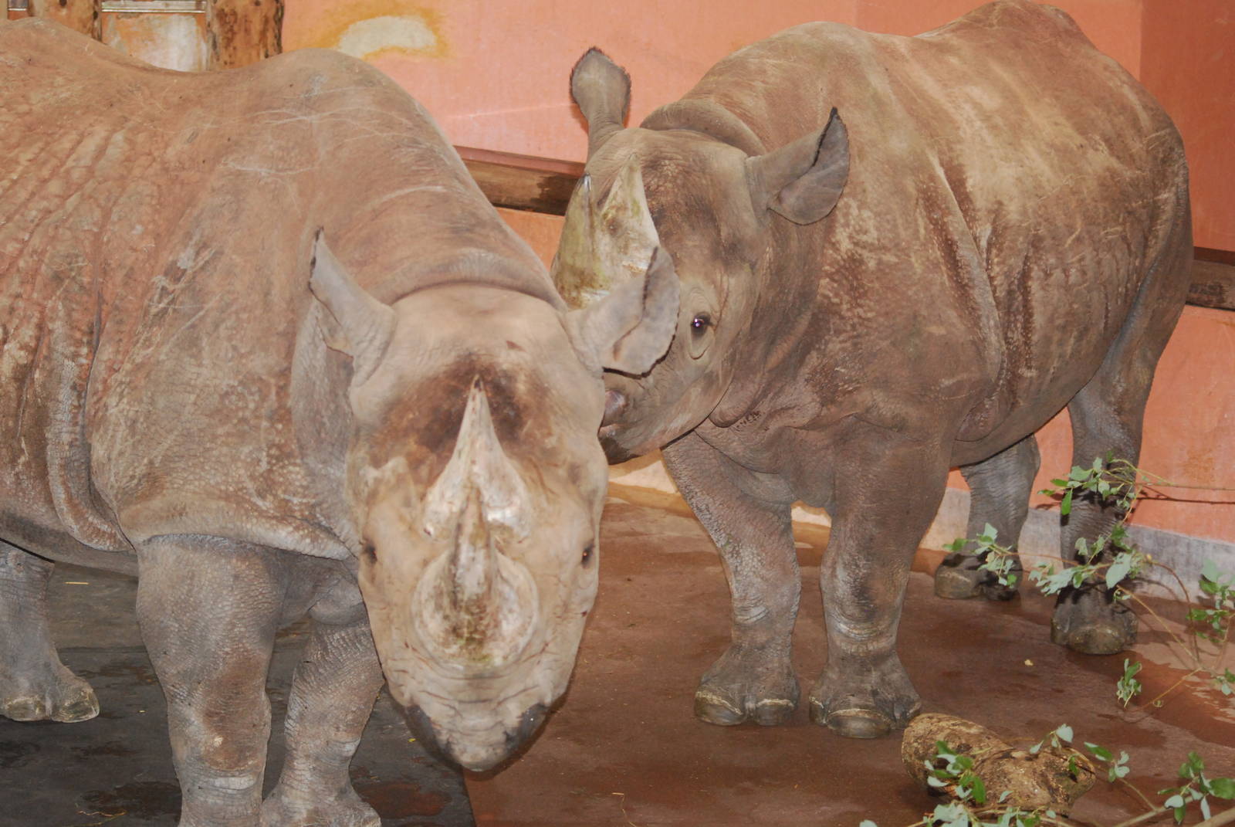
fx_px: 3606
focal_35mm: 105
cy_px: 414
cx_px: 618
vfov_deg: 13.1
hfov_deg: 19.4
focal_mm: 70
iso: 1100
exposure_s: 1/125
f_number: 4
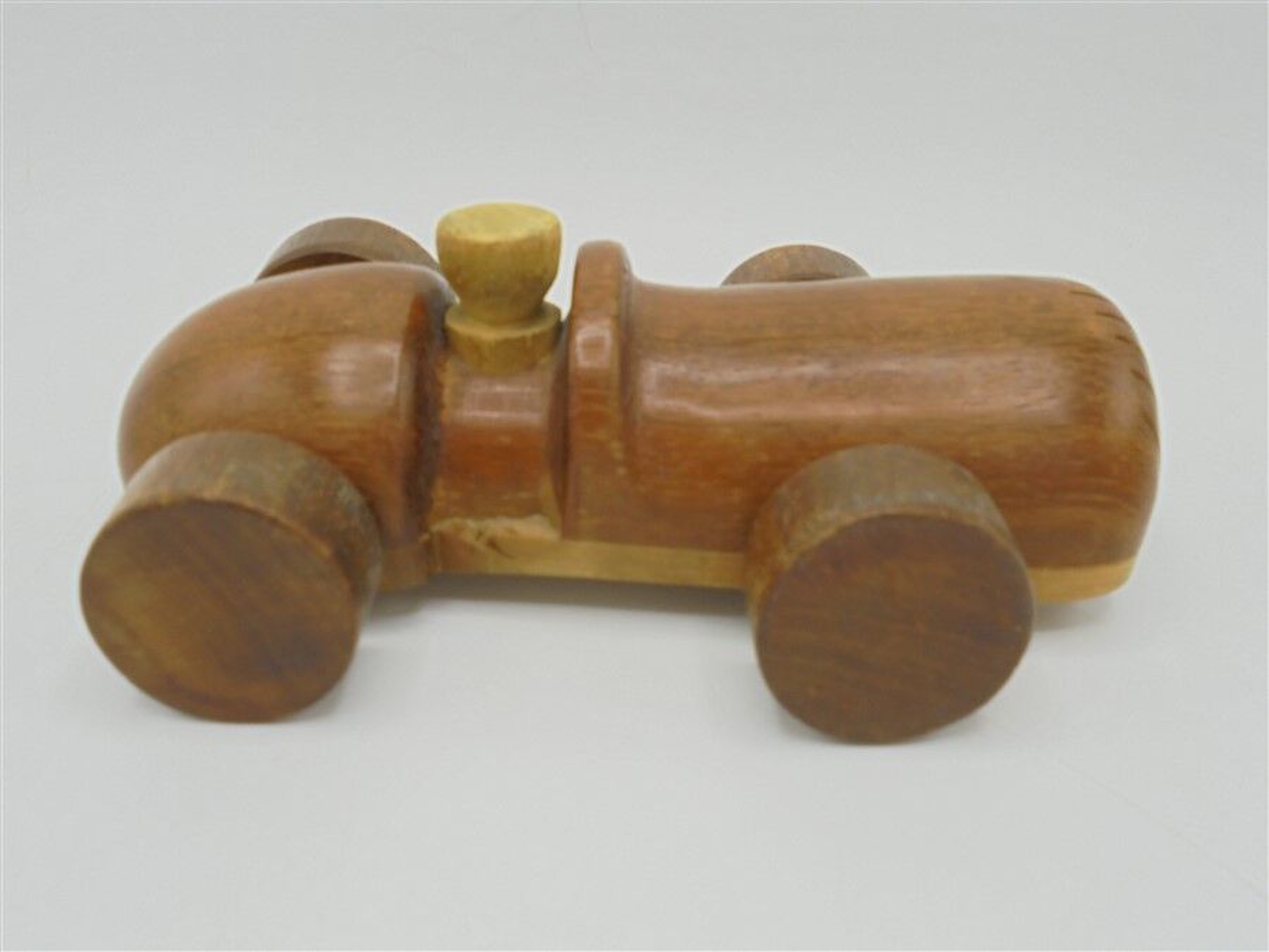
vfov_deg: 41.8
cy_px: 476
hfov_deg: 54.0
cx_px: 634
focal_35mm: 34
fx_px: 1246
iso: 100
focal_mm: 6.1
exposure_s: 1/50
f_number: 4
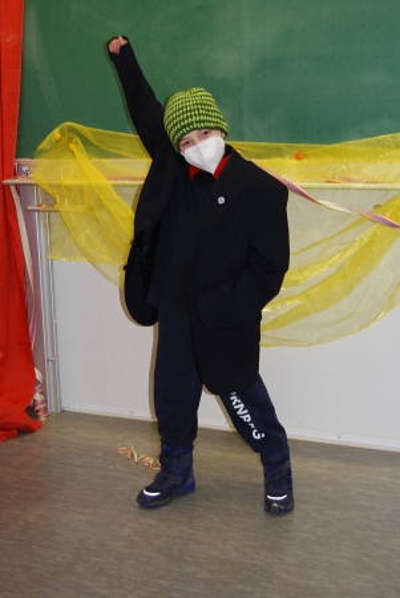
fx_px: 873
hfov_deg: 25.8
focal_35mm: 52
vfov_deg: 37.8
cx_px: 200
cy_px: 299
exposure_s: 1/60
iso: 200
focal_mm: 35
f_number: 4.8
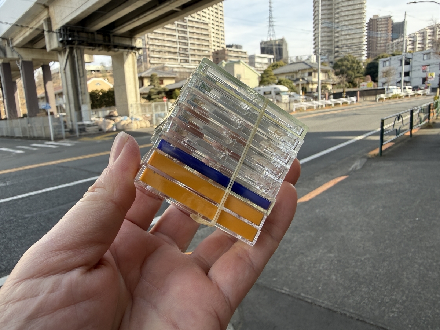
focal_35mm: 24
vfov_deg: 56.8
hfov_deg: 71.6
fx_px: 305
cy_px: 165
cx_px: 220
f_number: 2.2
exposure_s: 1/507
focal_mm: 2.22
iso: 64
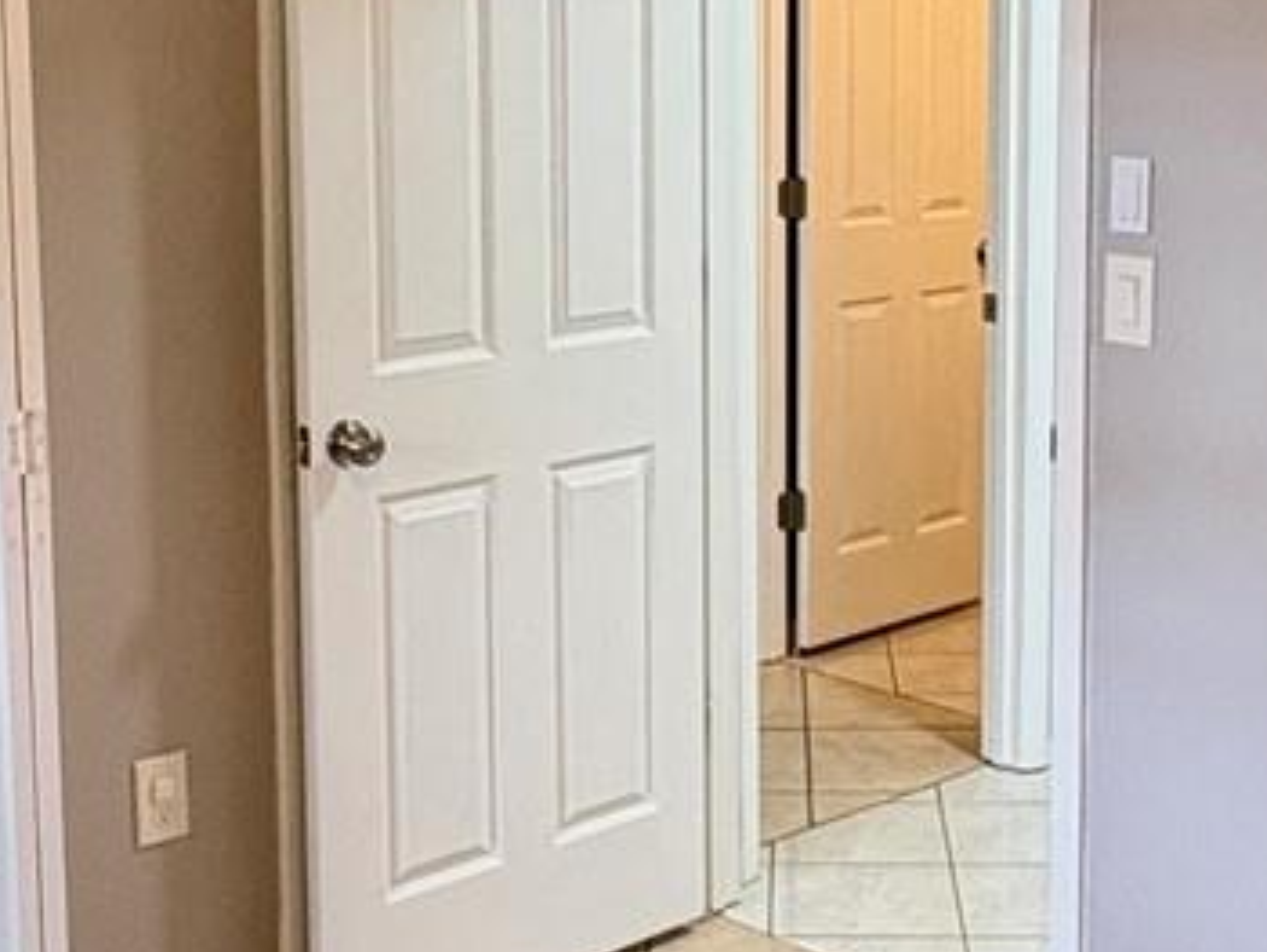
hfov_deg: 30.1
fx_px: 2344
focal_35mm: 64
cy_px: 271
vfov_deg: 22.8
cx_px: 800
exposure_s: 1/60
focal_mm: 2.22
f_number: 2.2
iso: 160
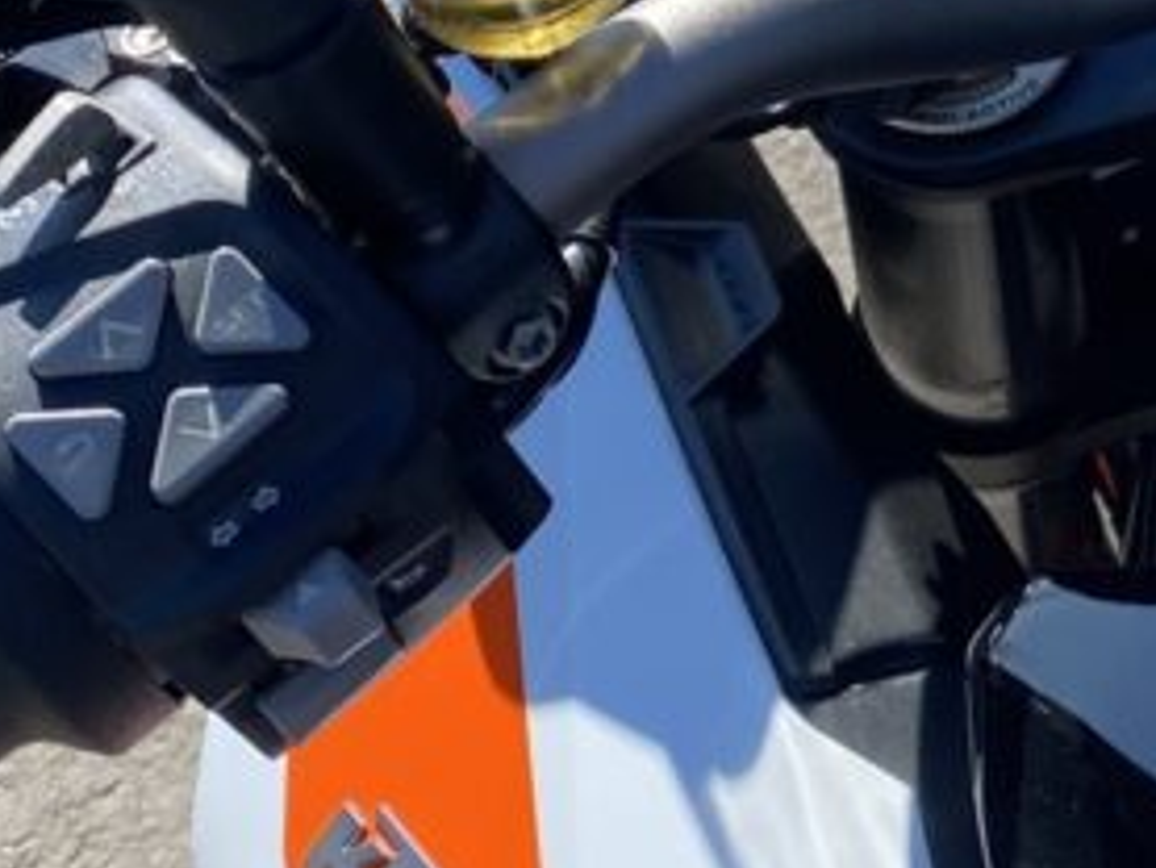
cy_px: -121
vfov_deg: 15.0
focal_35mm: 96
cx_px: 1644
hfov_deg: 18.5
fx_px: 3207
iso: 32
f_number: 1.8
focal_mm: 4.25
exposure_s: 1/1377
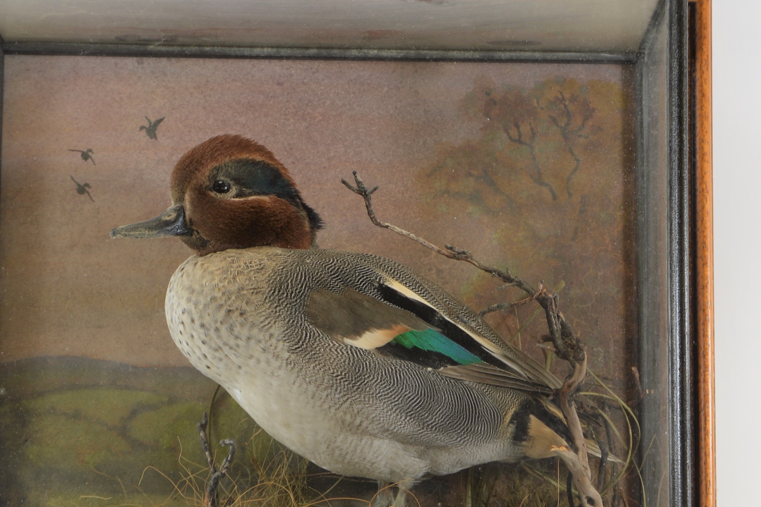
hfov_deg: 19.1
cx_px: 365
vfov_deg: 12.8
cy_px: 354
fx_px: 2261
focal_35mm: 107
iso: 250
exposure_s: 1/15
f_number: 8
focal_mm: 52
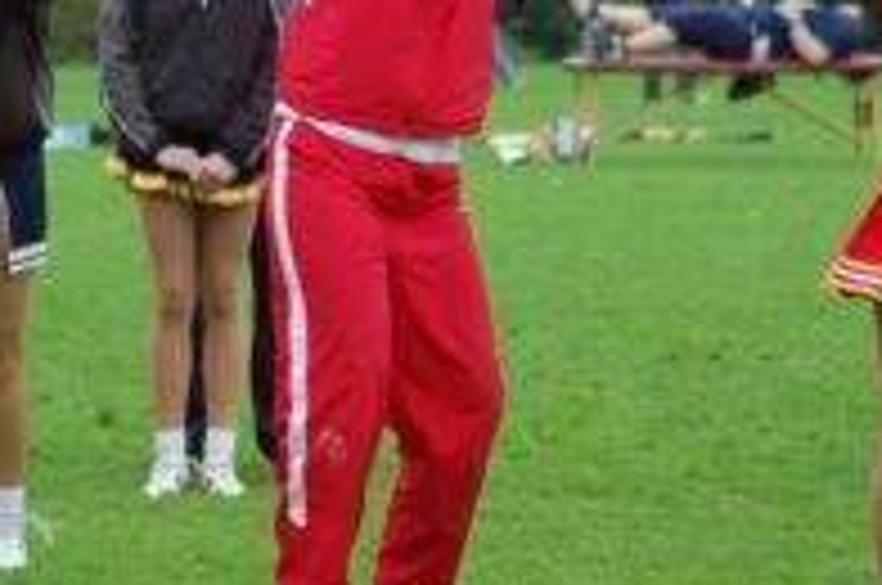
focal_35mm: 416
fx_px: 10175
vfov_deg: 3.3
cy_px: 135
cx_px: 358
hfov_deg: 5.0
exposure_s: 1/500
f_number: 4.2
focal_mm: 120
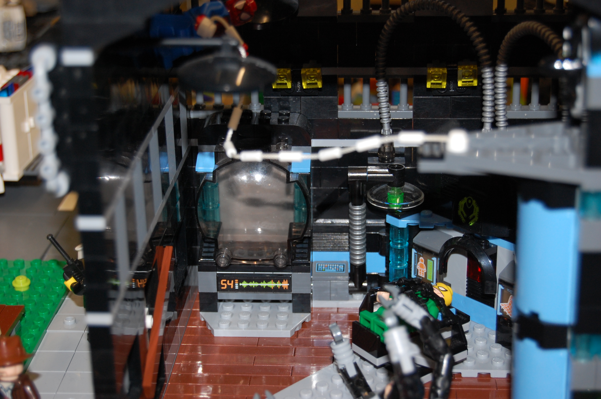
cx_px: 300
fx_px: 1251
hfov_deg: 27.0
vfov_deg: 18.1
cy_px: 200
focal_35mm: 75
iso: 400
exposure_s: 1/60
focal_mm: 50
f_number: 5.6
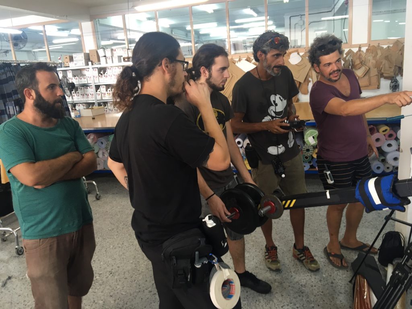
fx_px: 345
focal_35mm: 29
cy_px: 154
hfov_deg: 61.7
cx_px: 206
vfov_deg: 48.2
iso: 80
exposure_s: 1/33
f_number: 2.2
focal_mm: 4.15
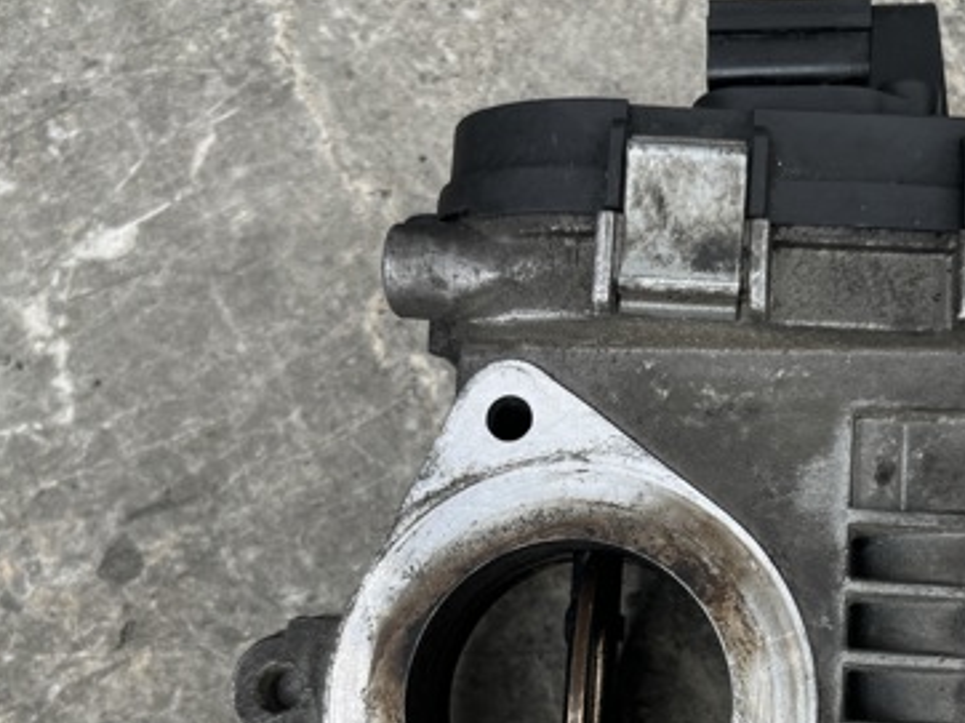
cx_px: 648
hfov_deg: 40.7
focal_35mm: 46
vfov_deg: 30.8
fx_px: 1282
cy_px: 564
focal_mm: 5.1
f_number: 1.6
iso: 50
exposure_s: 1/401
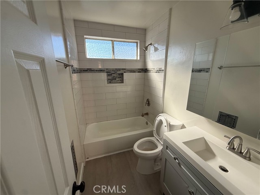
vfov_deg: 85.7
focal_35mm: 14
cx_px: 130
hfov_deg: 102.1
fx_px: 105
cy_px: 98
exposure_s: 1/417
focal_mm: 2.22
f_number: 2.2
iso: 64
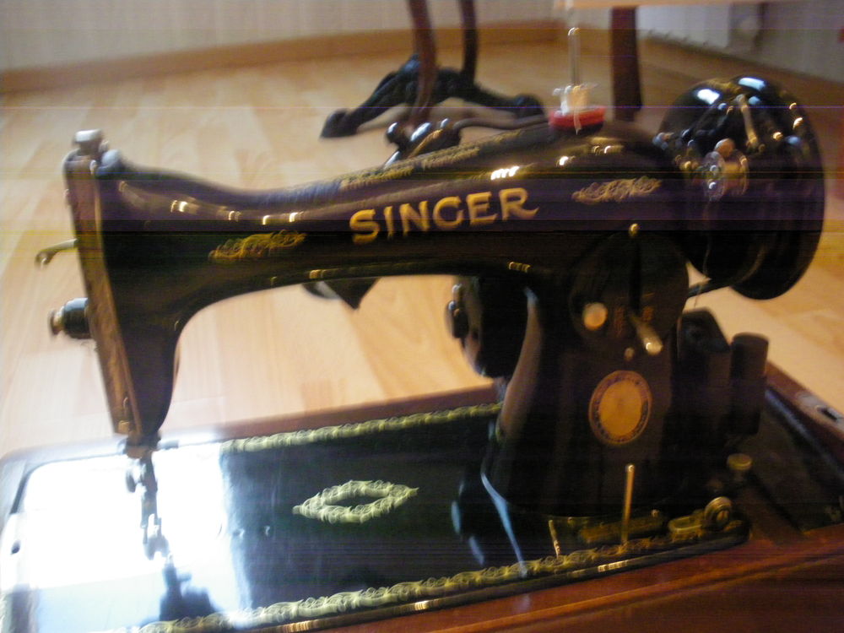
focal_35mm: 36
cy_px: 316
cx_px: 422
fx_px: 878
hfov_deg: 51.4
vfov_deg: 39.7
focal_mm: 6.3
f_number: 3.5
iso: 800
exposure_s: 1/20
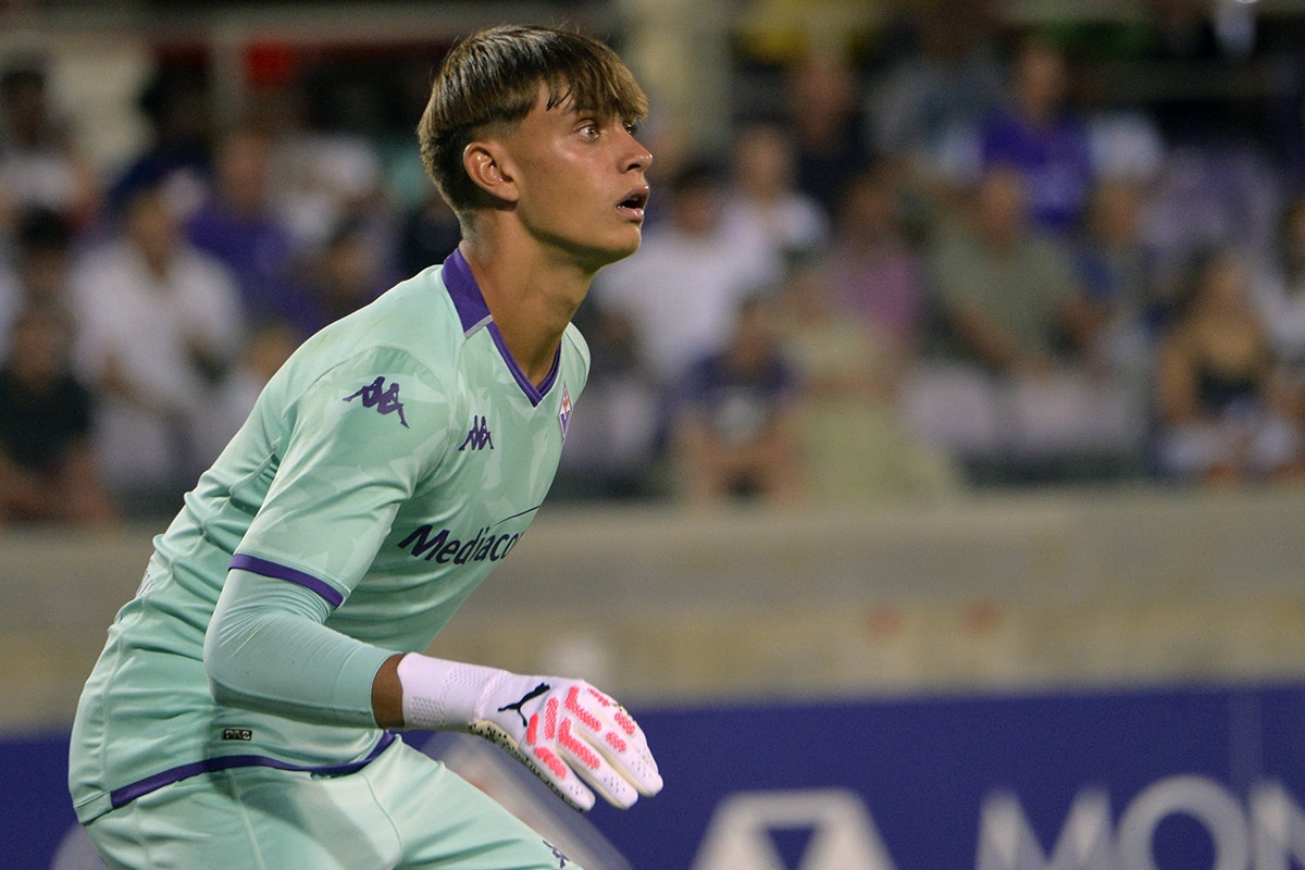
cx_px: 652
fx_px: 14499
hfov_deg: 5.2
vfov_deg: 3.4
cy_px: 435
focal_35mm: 400
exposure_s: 1/1000
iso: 2500
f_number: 5.6
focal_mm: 400
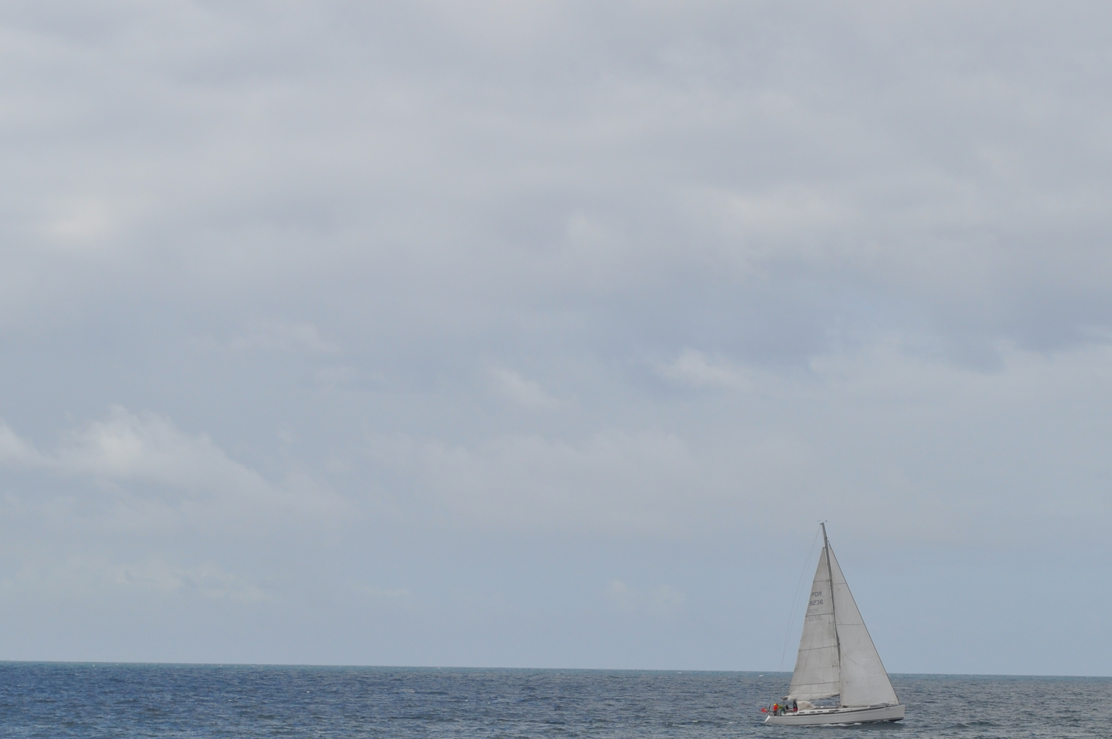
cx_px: 780
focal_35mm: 143
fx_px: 4408
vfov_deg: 9.6
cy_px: 449
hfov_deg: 14.3
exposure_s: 1/400
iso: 200
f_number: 10
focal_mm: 55
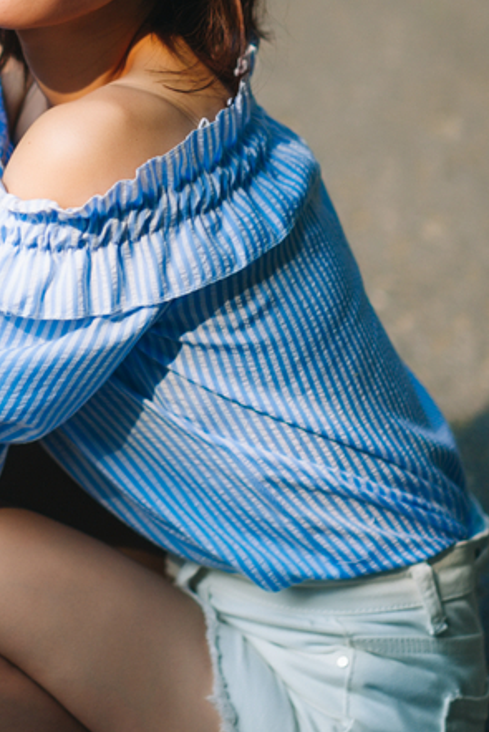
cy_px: 72
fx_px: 3115
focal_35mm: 153
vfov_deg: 13.3
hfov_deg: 8.9
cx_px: -17
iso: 200
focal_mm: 50
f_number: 1.8
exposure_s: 1/4000
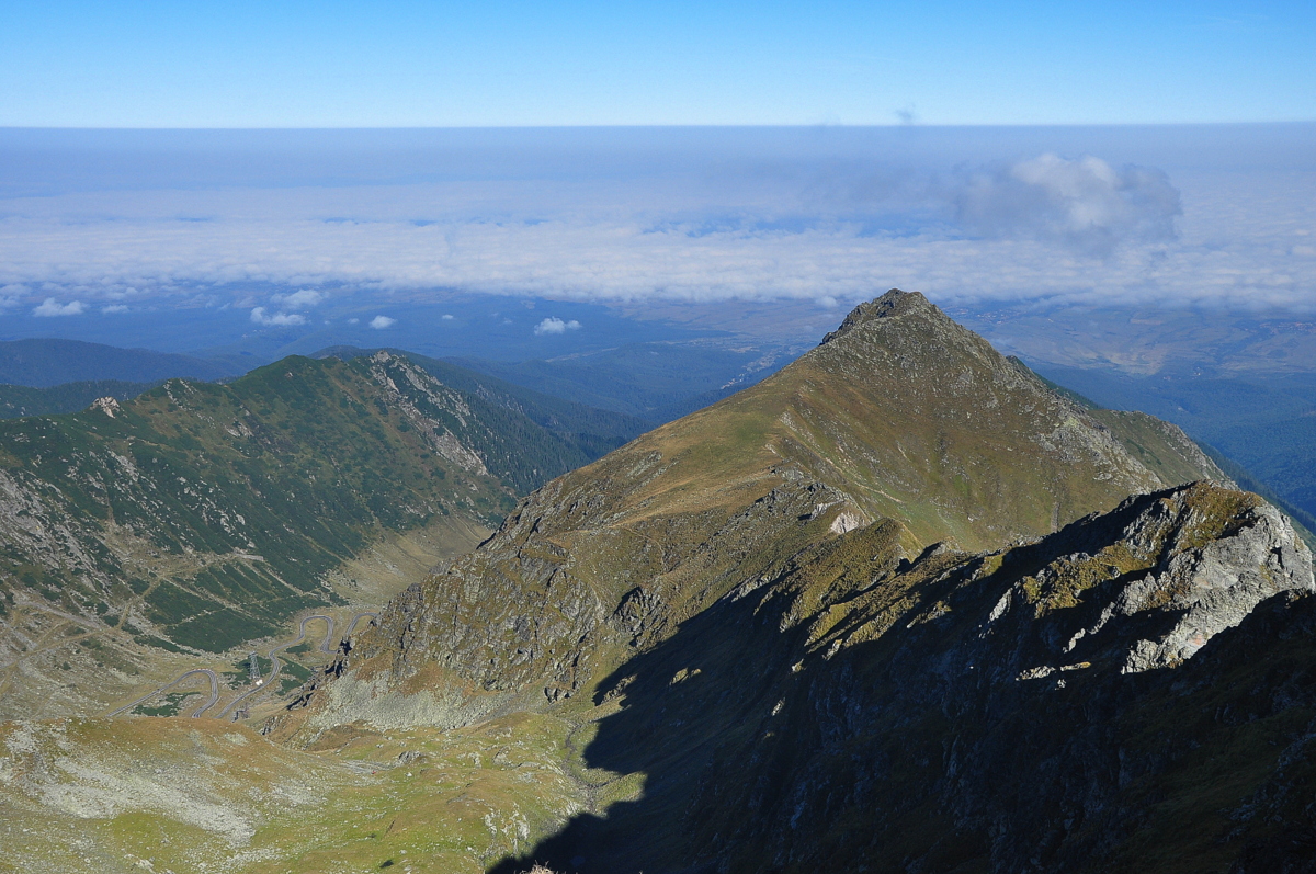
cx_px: 658
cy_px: 437
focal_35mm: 36
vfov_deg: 36.8
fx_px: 1314
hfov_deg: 53.2
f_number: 11
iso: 400
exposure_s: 1/500
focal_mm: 24
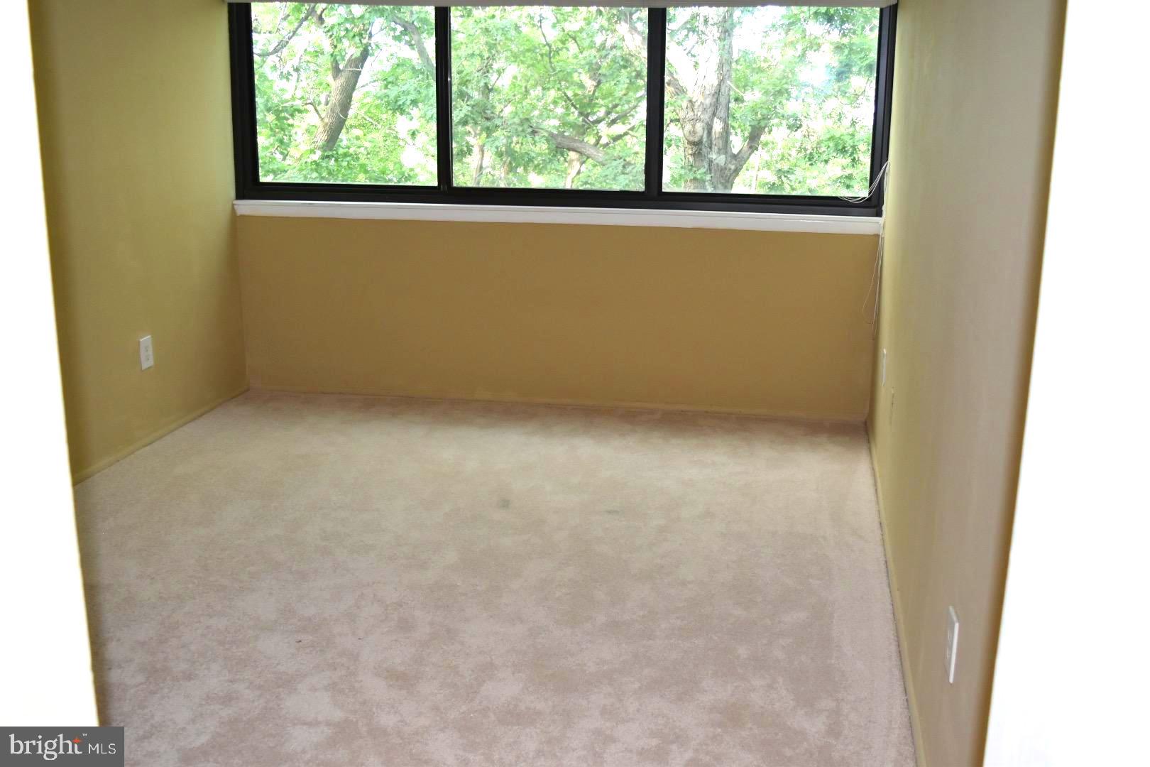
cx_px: 575
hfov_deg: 53.1
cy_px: 384
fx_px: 1150
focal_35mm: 36
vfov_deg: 36.9
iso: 800
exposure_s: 1/100
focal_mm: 24
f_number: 5
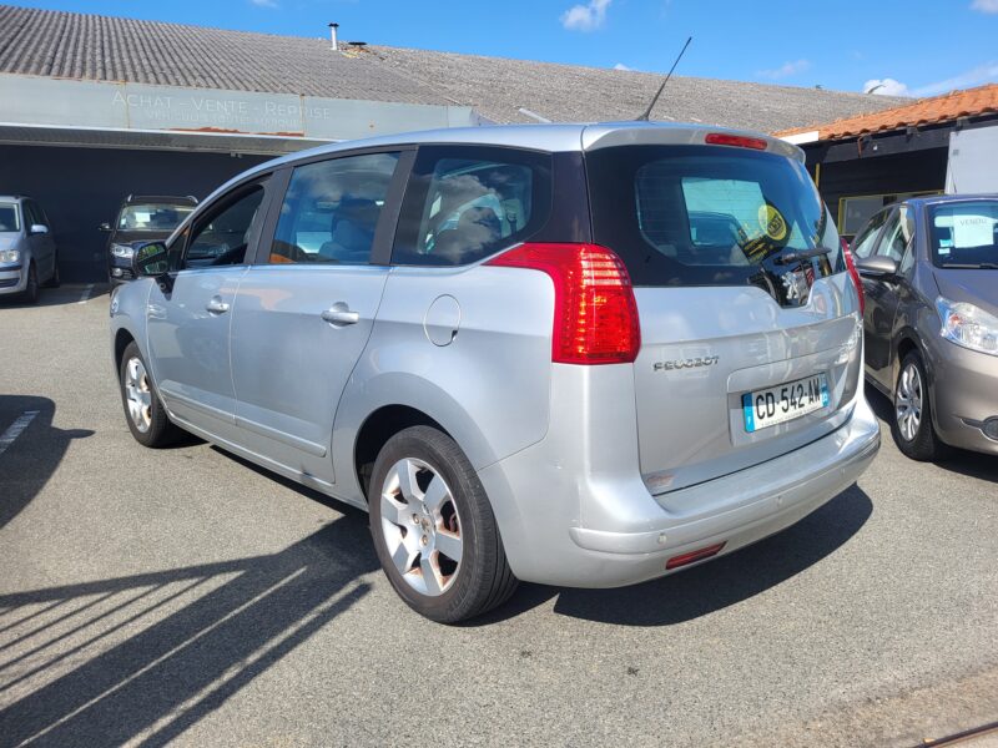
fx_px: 750
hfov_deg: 67.3
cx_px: 499
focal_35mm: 26
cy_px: 374
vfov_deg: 53.1
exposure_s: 1/1844
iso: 40
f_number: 1.8
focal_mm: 5.4
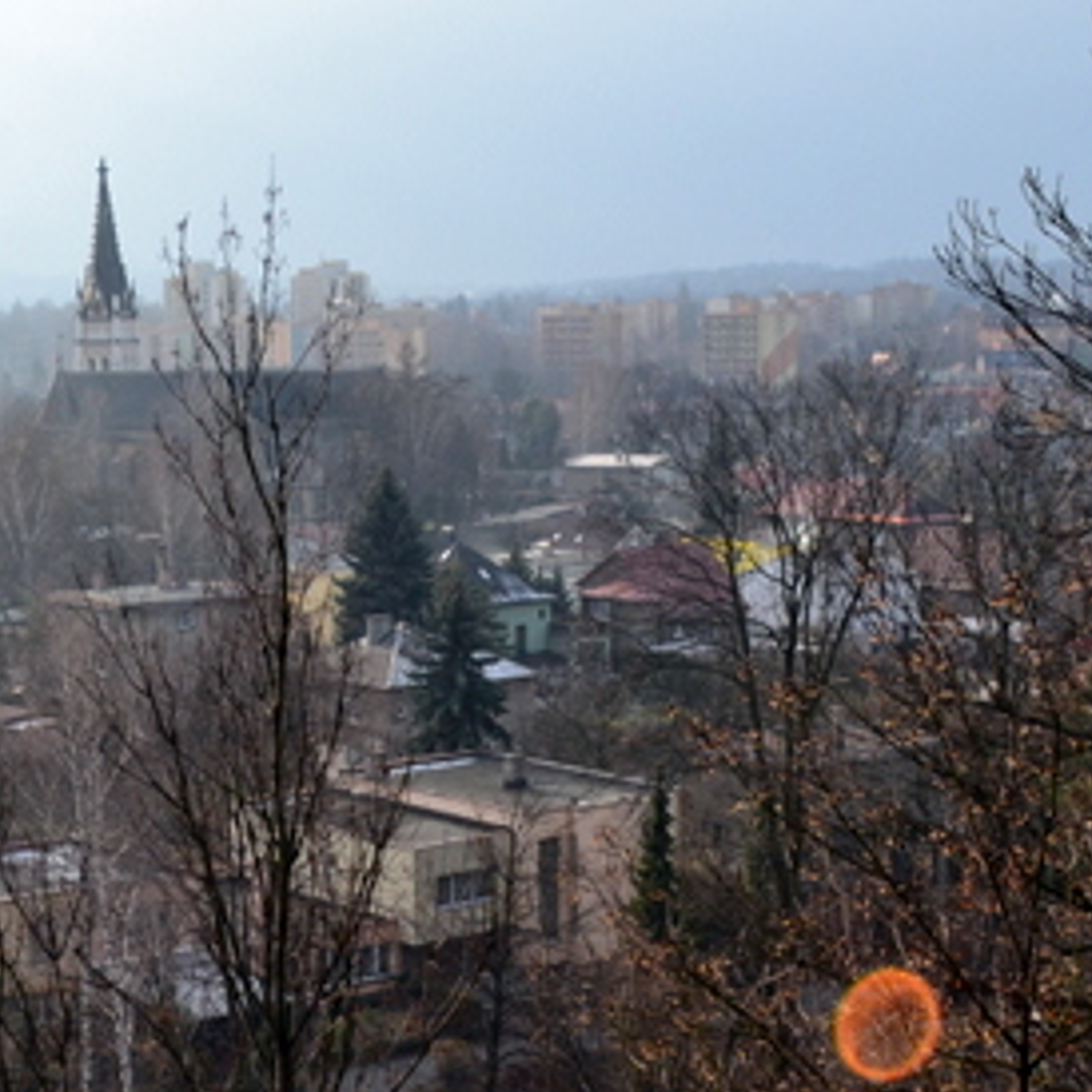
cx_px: 251
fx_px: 2391
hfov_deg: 25.4
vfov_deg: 25.7
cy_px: 526
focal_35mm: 67
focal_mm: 18
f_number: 10
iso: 400
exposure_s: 1/320
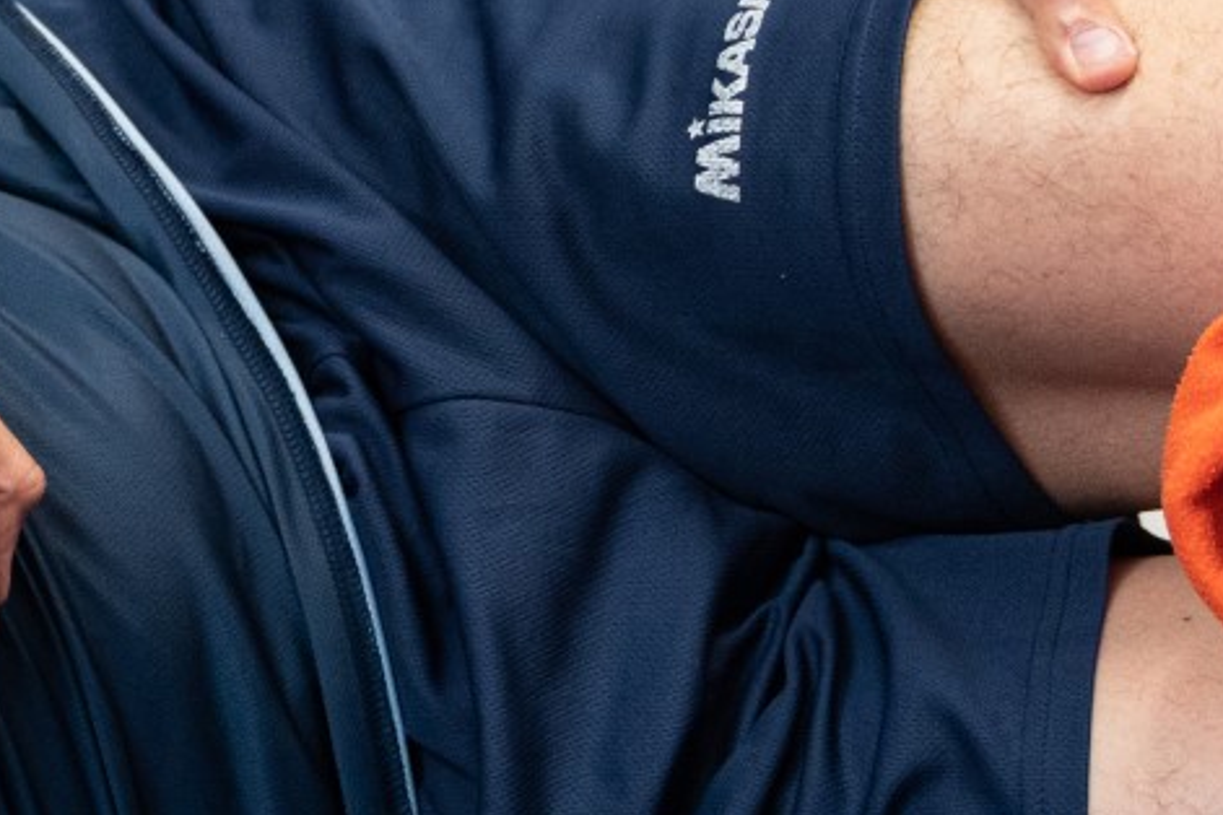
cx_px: -428
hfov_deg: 12.9
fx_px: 5197
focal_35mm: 153
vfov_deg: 8.7
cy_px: -496
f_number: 3.2
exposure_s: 1/160
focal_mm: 36
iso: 2000
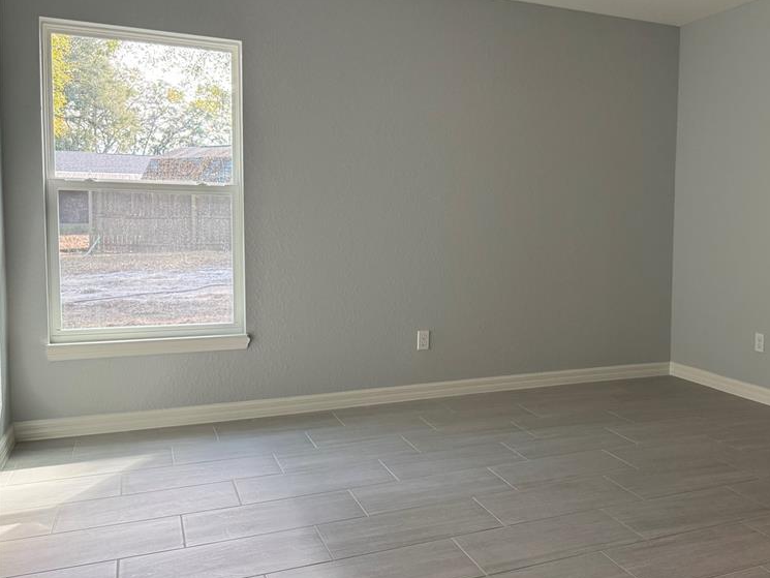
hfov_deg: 54.0
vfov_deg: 42.9
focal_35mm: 33
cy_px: 277
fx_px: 734
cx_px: 527
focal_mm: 6.76
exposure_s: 1/127
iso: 200
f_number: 1.78
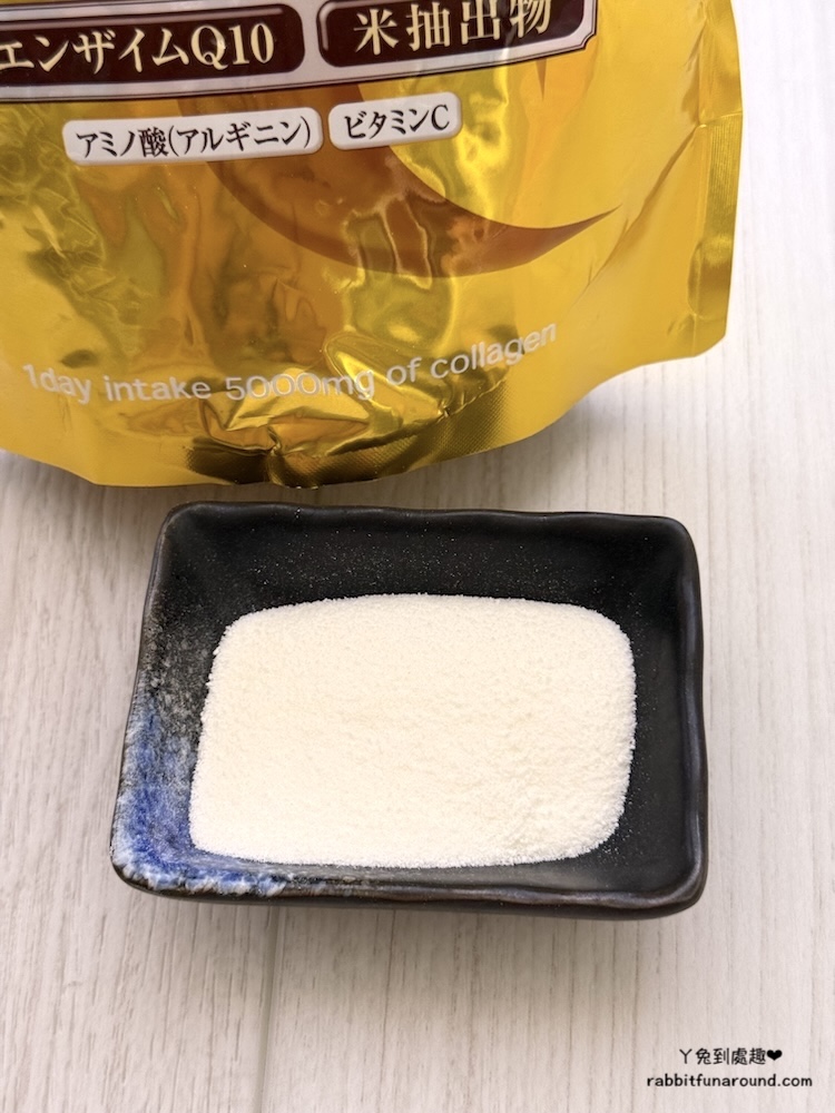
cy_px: 556
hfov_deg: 30.3
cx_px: 418
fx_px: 1544
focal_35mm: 48
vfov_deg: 39.7
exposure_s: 1/40
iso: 200
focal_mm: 6.76
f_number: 1.78
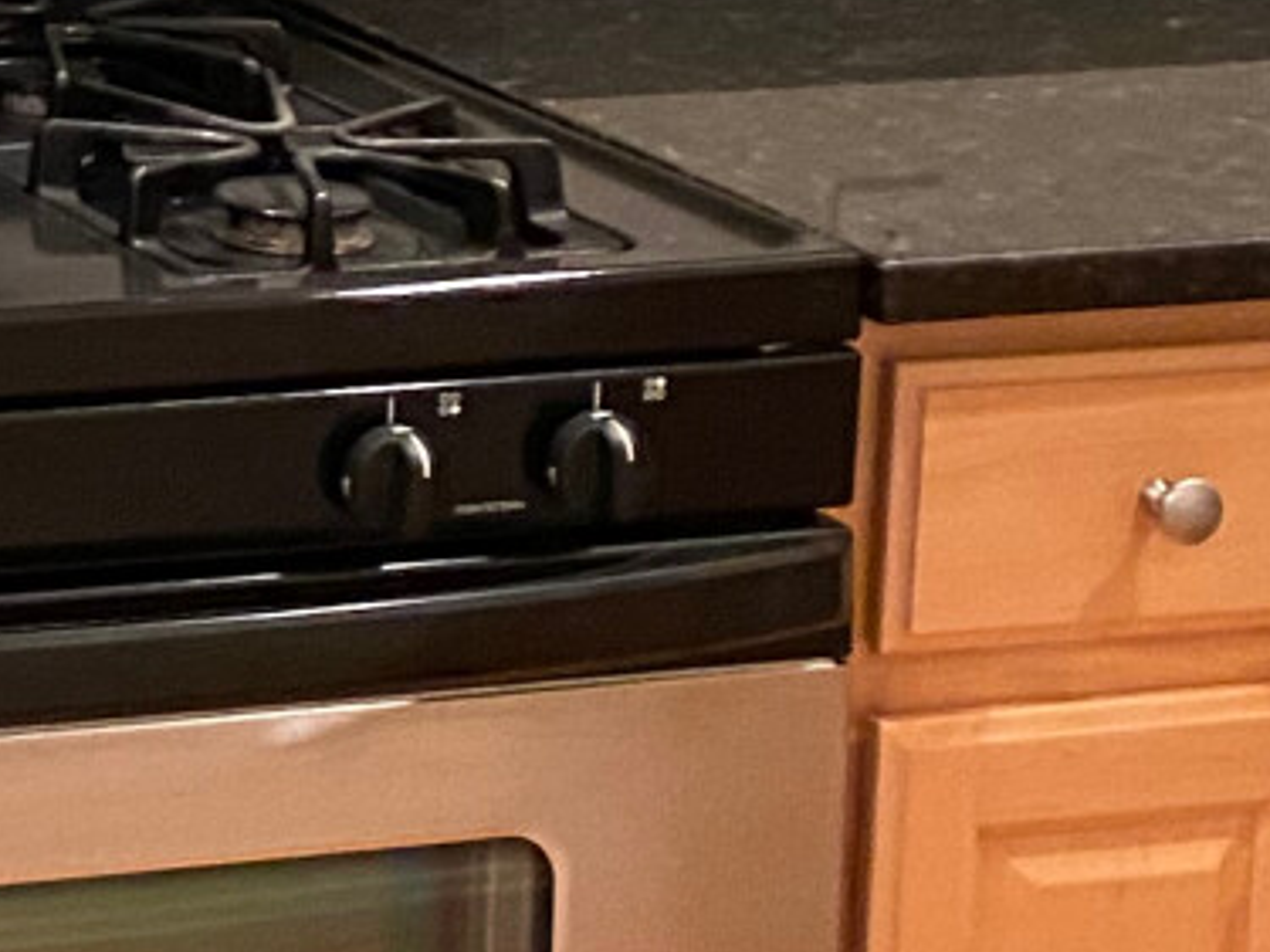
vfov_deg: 10.1
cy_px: -454
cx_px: -1219
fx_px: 5208
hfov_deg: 12.4
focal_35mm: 142
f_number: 1.8
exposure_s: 1/40
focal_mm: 4.25
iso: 400
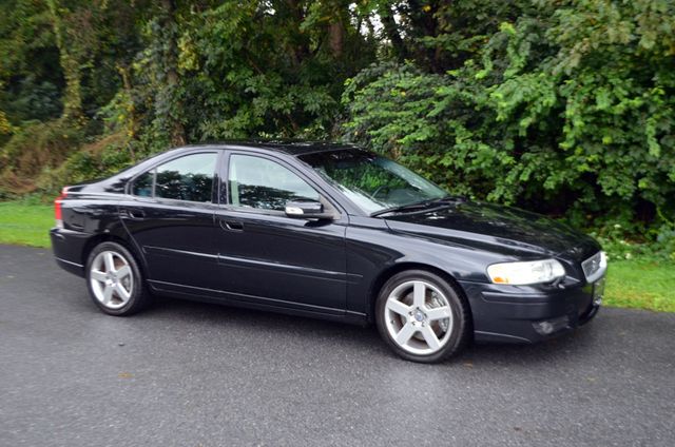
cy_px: 224
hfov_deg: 46.5
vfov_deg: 31.8
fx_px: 786
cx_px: 338
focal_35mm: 42
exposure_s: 1/80
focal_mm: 28
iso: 400
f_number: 4.5
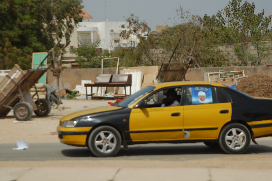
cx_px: 136
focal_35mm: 105
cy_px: 90
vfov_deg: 13.0
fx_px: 793
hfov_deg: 19.5
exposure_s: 1/350
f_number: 5.6
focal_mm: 70
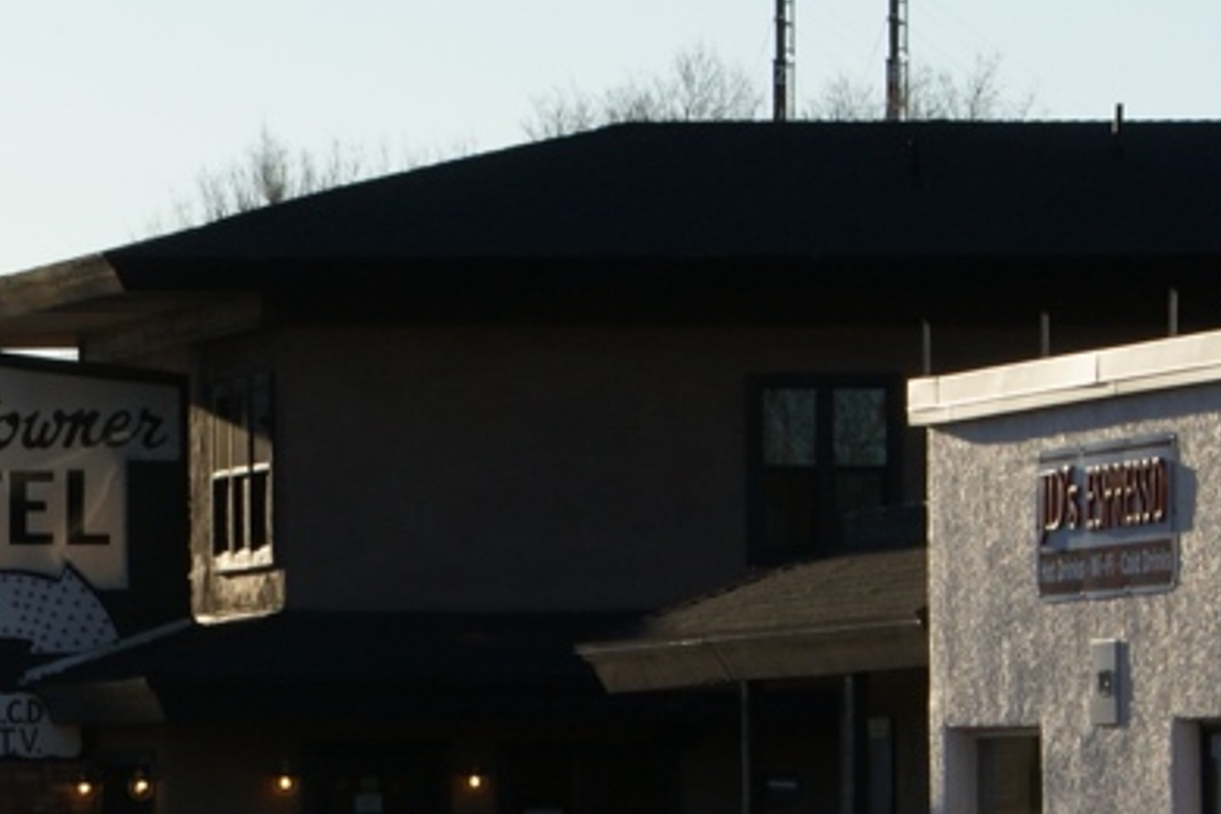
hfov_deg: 5.6
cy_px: 827
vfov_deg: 3.7
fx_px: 12514
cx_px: -41
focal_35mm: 369
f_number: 11
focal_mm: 60
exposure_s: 1/160
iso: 100
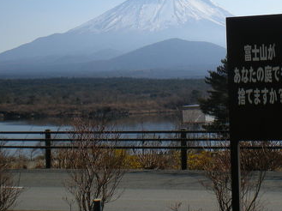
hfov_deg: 22.4
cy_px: 11
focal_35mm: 87
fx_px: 708
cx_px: 189
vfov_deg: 16.7
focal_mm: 7.4
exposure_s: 1/524
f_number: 4.9
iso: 64
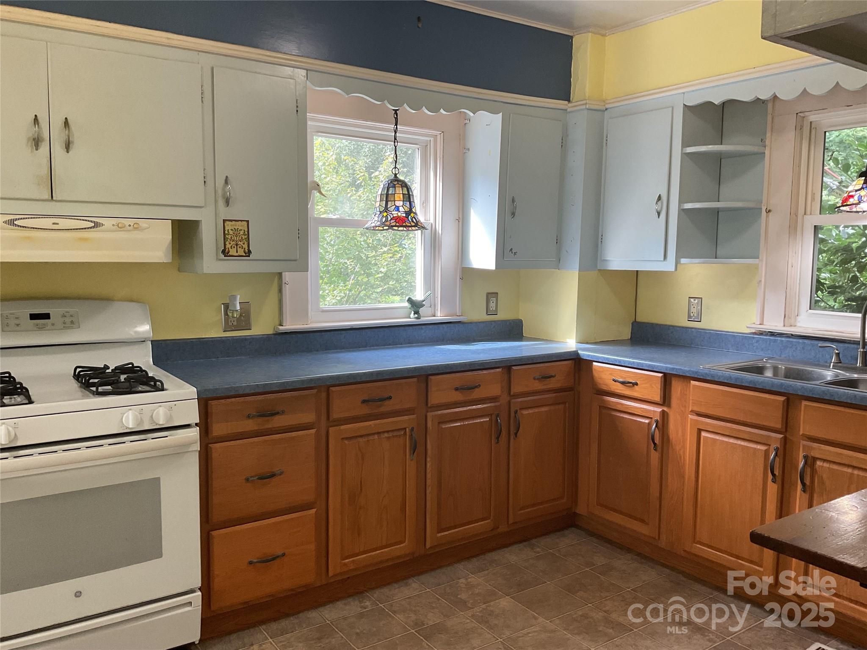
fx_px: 726
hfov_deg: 61.7
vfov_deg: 48.2
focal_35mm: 29
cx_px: 434
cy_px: 325
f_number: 1.8
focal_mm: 3
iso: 64
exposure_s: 1/60
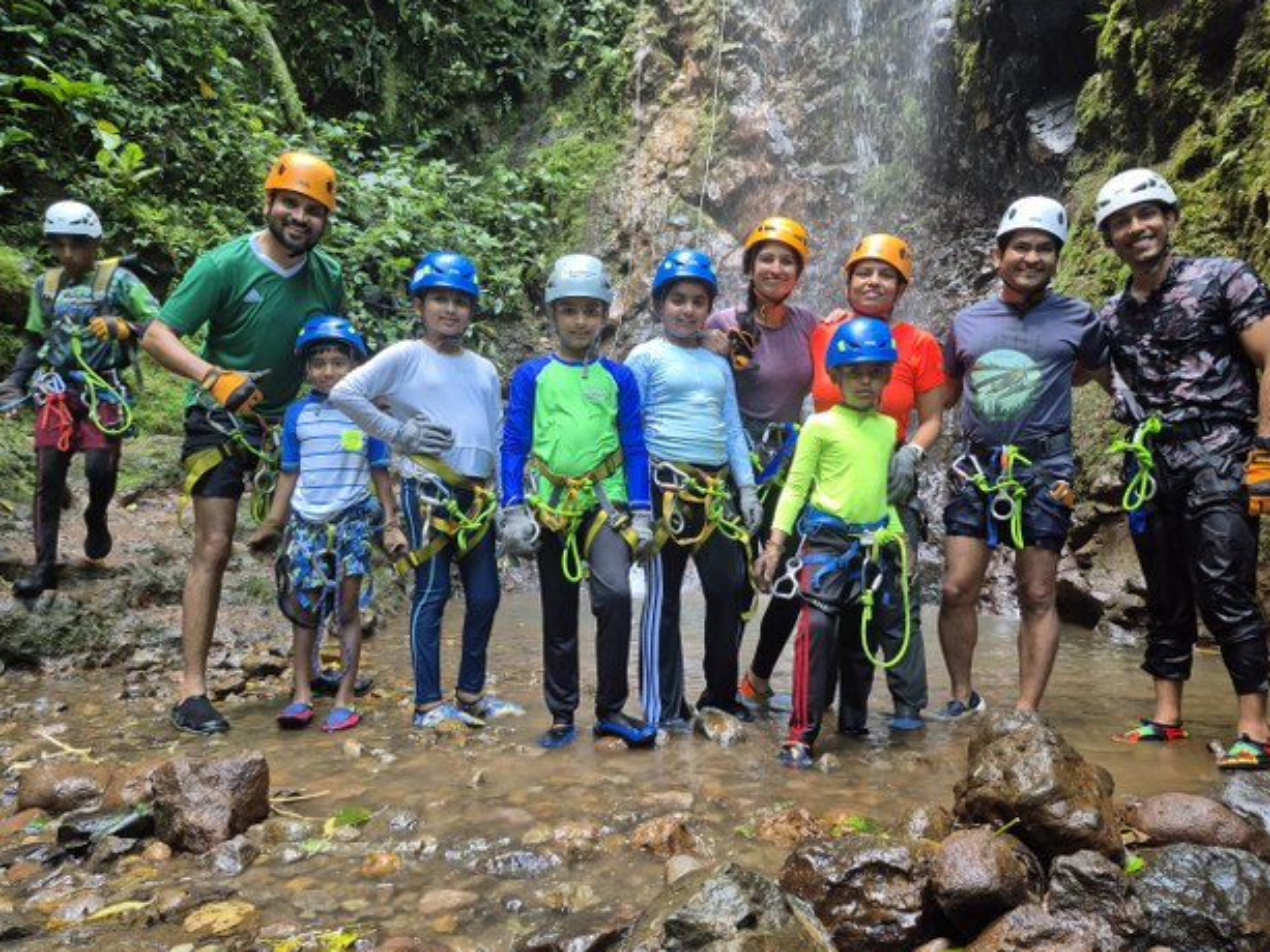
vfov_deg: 56.8
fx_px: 881
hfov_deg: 71.6
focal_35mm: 24
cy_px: 484
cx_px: 661
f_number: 1.8
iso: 400
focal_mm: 5.4
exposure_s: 1/120
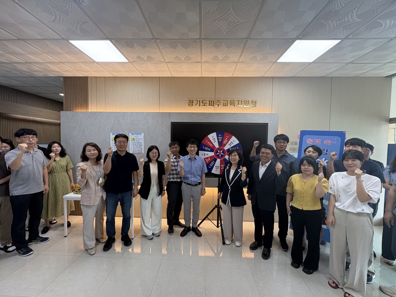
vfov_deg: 85.7
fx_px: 160
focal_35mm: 14
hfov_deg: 102.1
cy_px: 148
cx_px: 198
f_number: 2.2
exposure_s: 1/120
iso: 200
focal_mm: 2.22
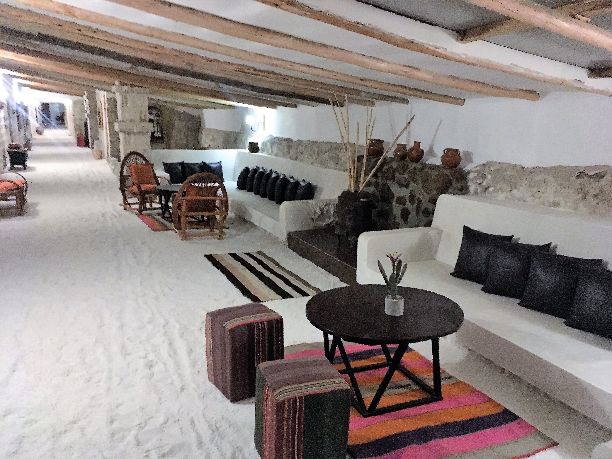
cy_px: 230
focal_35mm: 29
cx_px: 306
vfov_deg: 48.2
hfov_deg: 61.7
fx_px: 513
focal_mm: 4.15
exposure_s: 1/17
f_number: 2.2
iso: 500
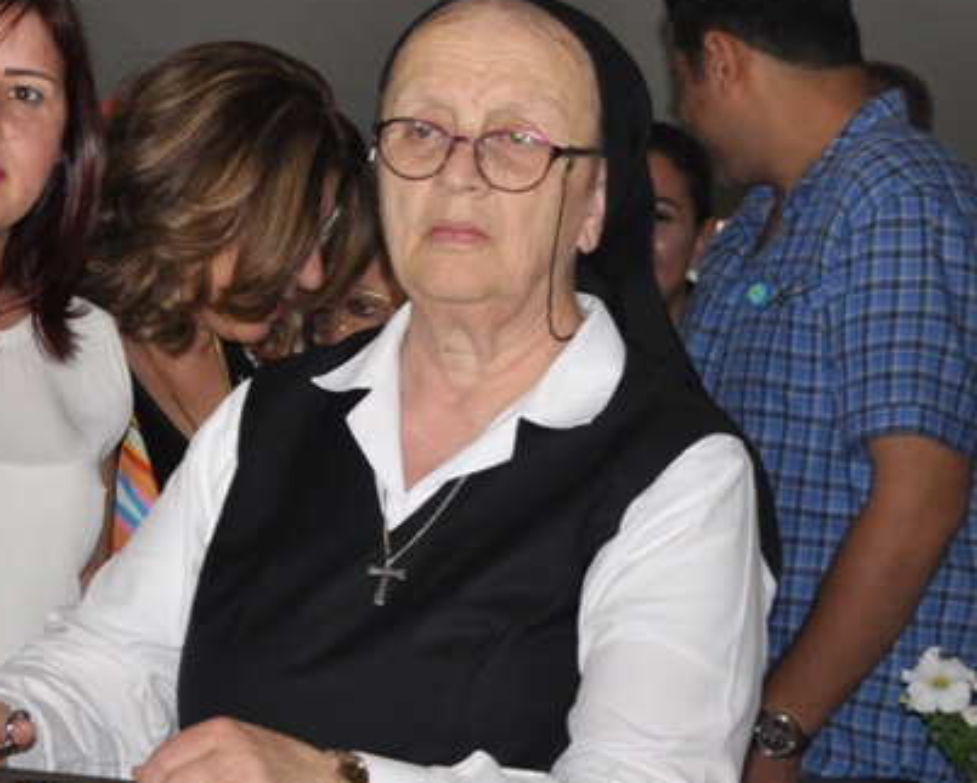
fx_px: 3934
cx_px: 199
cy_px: 498
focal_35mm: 136
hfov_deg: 14.1
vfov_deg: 11.4
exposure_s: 1/60
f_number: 4.2
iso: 400
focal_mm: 38
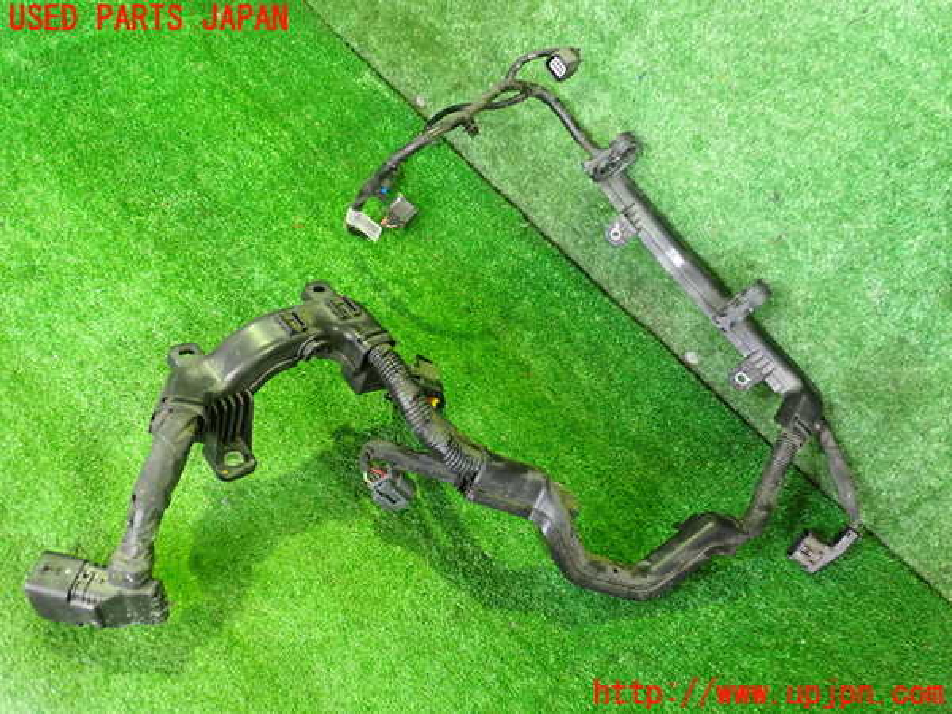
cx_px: 476
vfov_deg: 46.8
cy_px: 357
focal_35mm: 30
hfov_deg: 60.0
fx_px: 825
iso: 800
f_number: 2.3
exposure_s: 1/30
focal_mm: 5.4
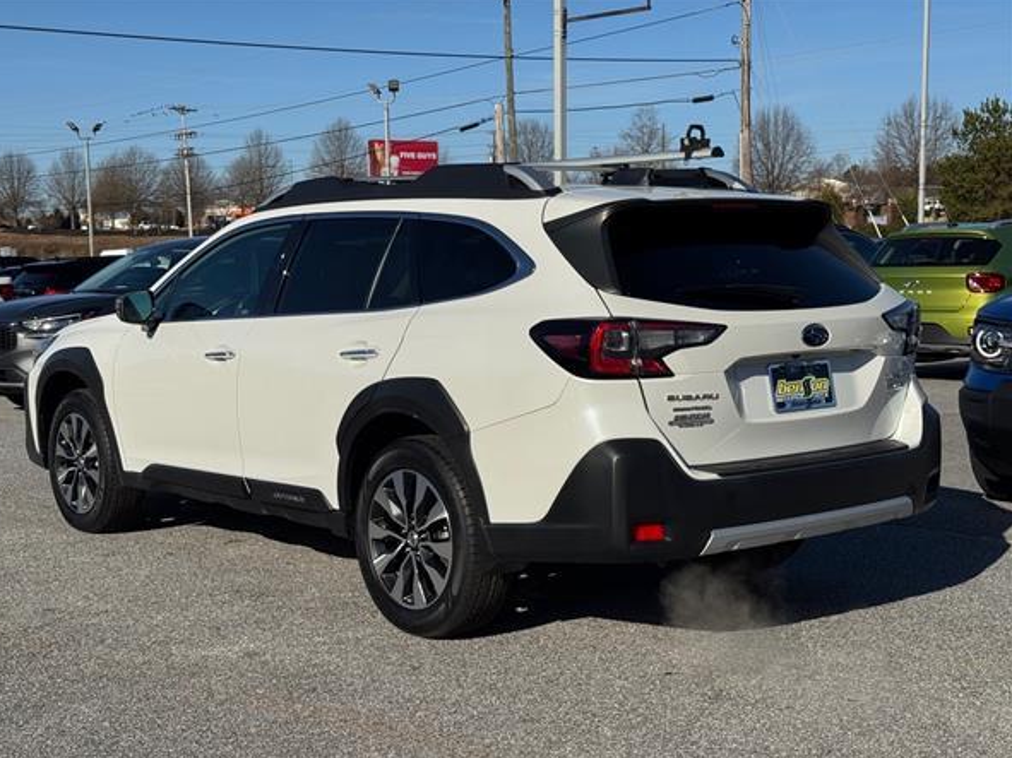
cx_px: 466
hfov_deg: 36.8
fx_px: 1520
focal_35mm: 52
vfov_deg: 28.0
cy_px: 404
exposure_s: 1/10526
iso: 64
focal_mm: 6.76
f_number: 1.78
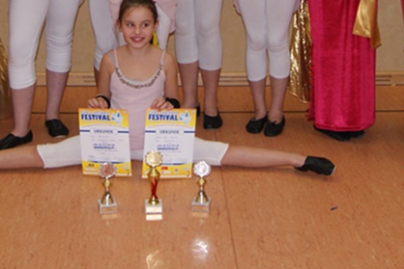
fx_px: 887
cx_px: 206
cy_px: -52
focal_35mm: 79
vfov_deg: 16.6
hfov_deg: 25.7
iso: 400
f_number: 5.6
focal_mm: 20
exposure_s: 1/60
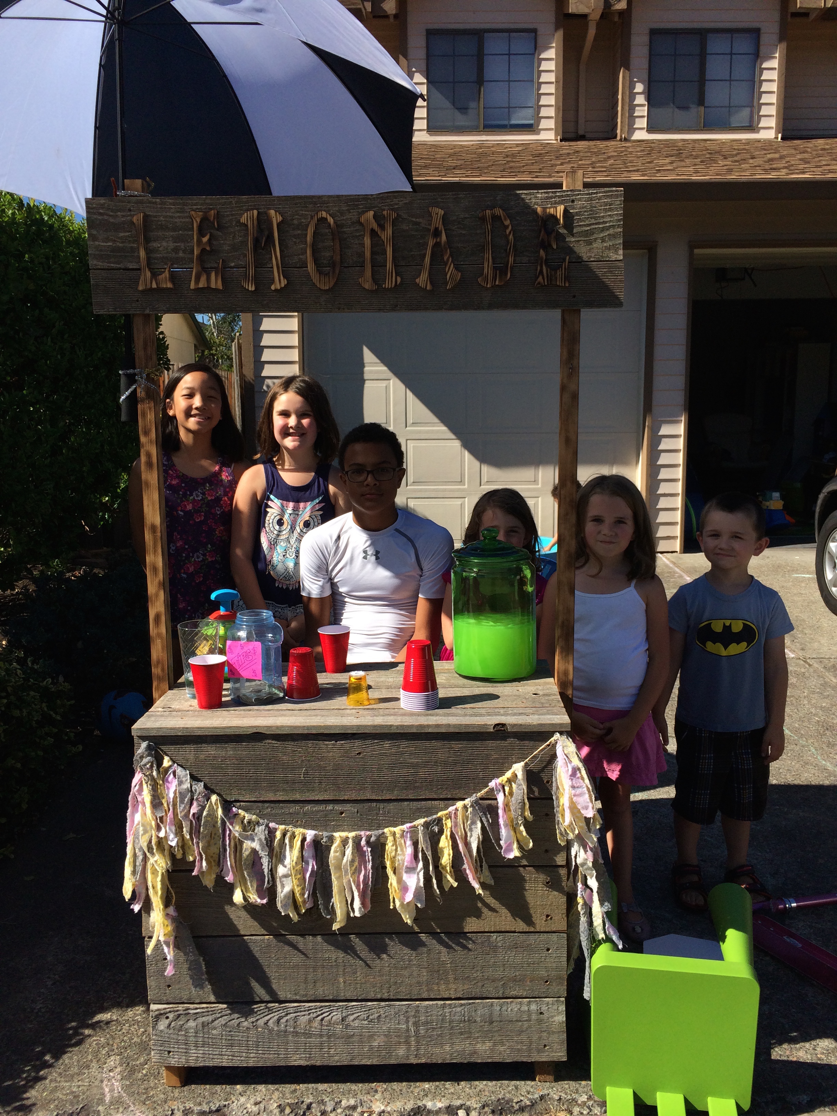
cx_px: 418
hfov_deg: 48.2
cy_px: 558
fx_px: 935
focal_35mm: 29
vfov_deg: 61.7
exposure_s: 1/2740
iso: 32
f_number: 2.2
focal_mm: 4.15
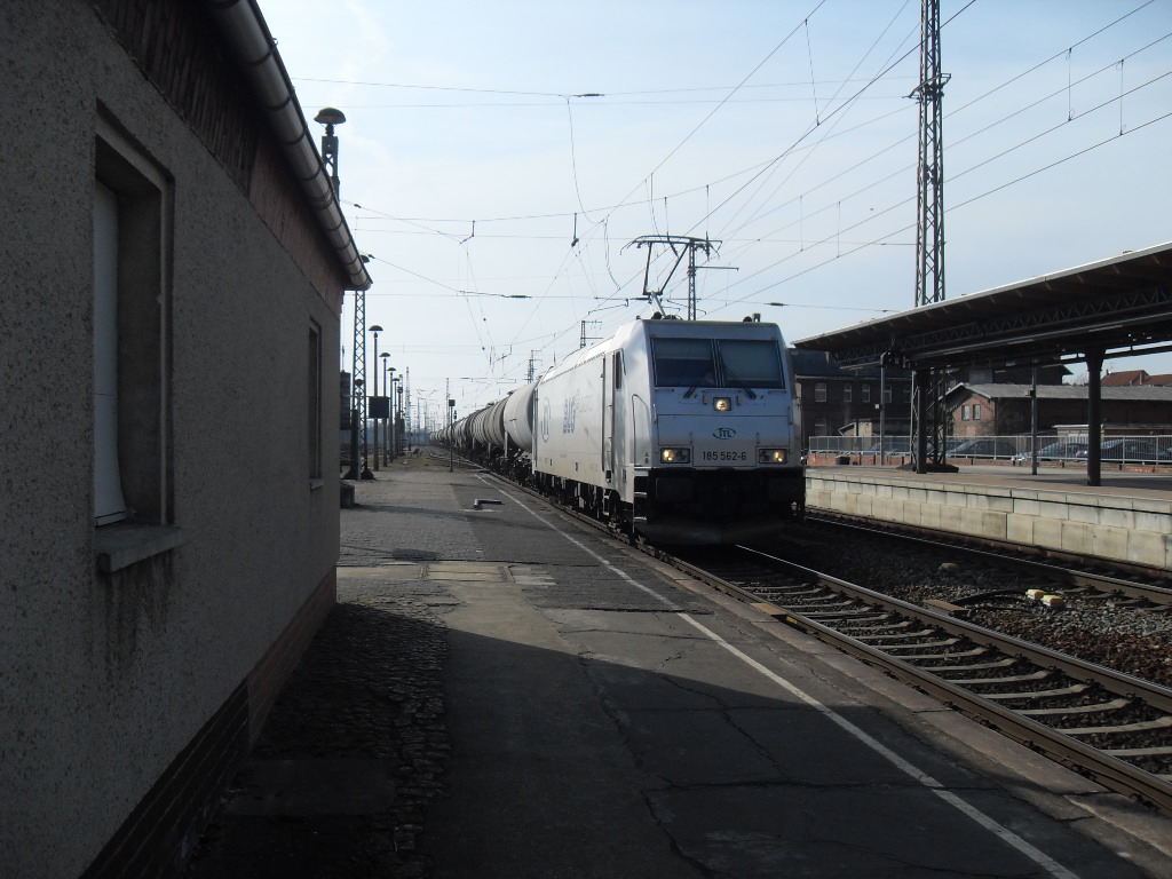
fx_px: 1151
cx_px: 586
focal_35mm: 34
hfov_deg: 54.0
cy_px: 440
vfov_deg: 41.8
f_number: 7
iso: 80
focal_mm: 6.3
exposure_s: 1/350
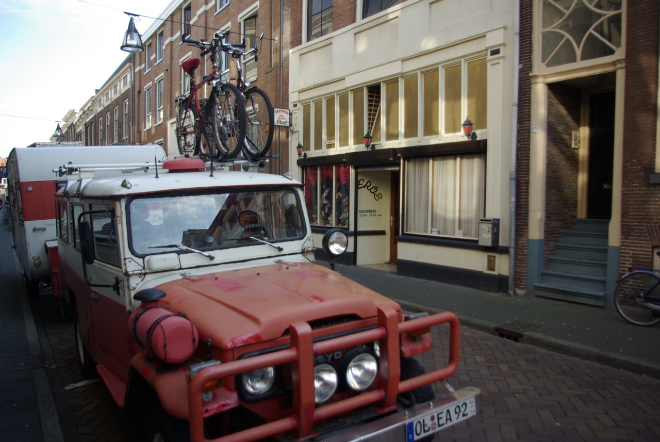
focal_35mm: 27
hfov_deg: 67.3
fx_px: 496
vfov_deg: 48.1
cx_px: 330
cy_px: 221
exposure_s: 1/50
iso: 100
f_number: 3.5
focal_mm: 18
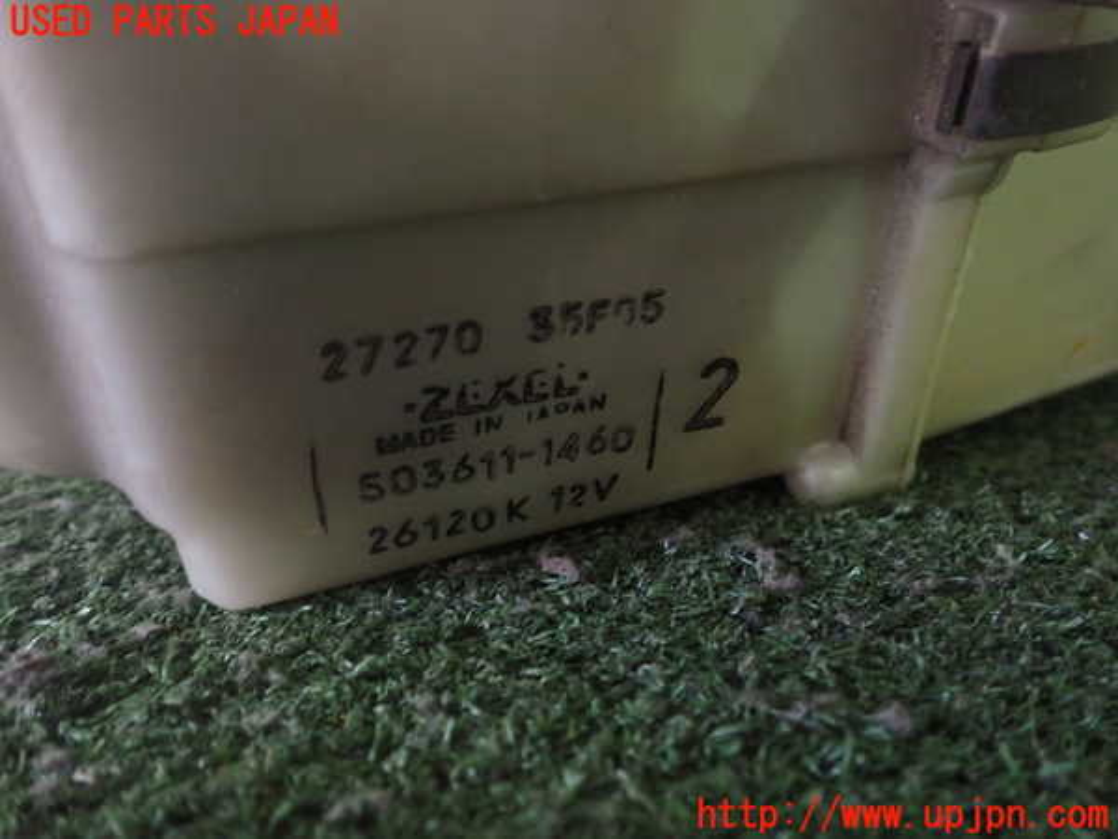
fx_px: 969
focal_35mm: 30
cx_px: 559
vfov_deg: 46.8
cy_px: 420
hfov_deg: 60.0
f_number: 2.3
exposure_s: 1/13
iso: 800
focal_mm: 5.4
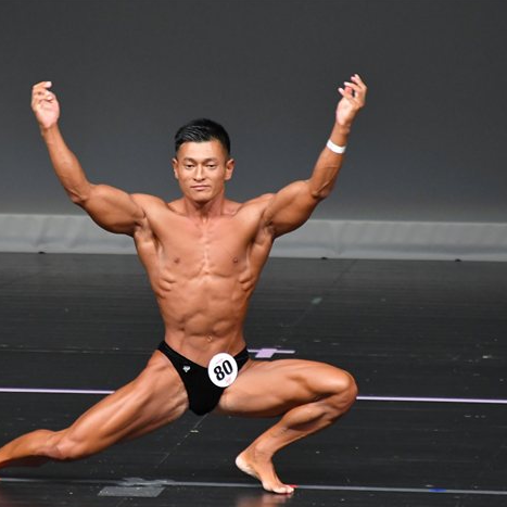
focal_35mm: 634
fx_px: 10506
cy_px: 275
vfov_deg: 2.8
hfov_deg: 2.8
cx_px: 172
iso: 4000
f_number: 5.6
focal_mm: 300
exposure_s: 1/400
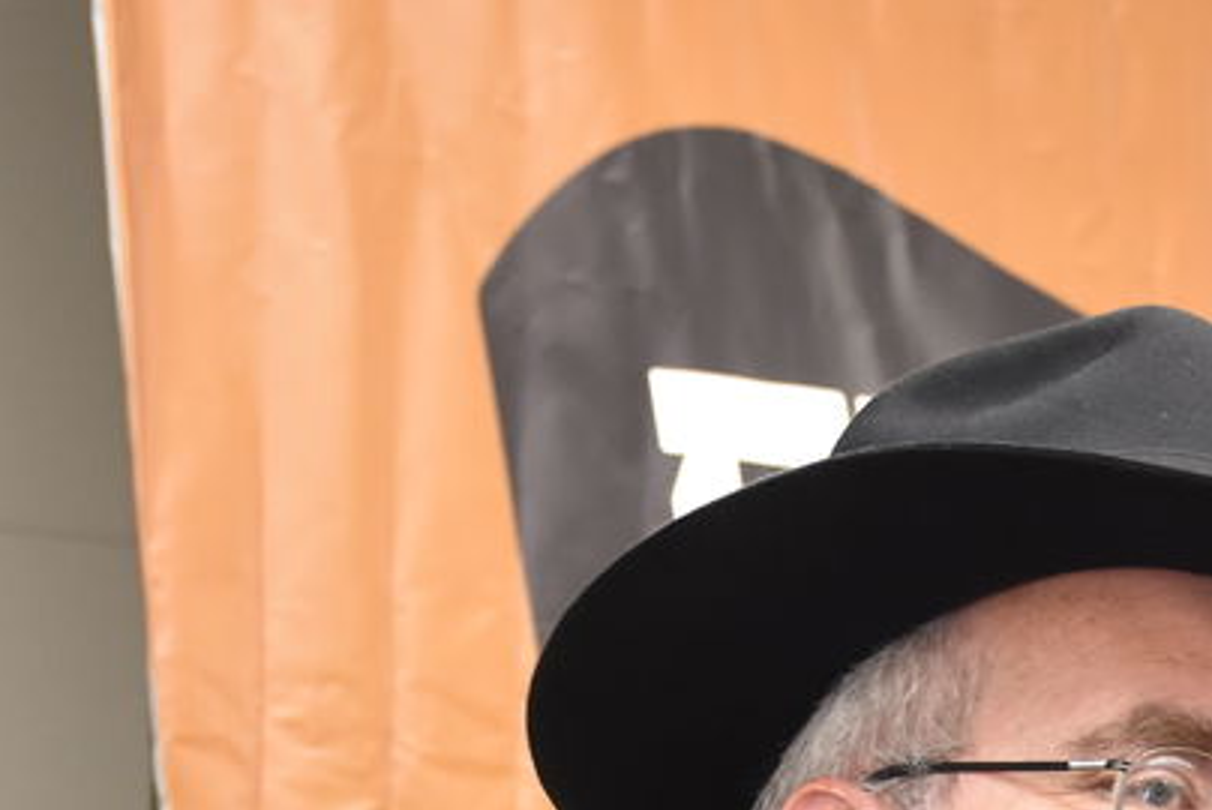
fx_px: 6122
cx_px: 1059
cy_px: 1156
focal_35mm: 182
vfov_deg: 7.5
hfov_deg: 11.2
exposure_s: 1/80
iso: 1000
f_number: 5.6
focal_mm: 35
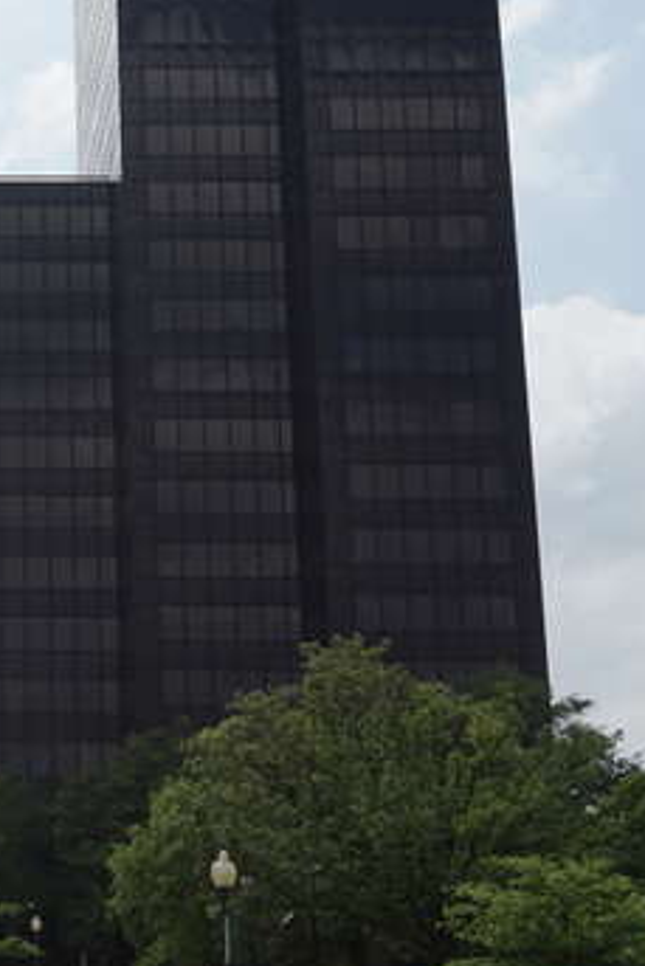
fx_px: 2255
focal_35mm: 84
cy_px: 339
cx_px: -180
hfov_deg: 15.5
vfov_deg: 24.1
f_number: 9
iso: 100
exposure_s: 1/400
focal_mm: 24
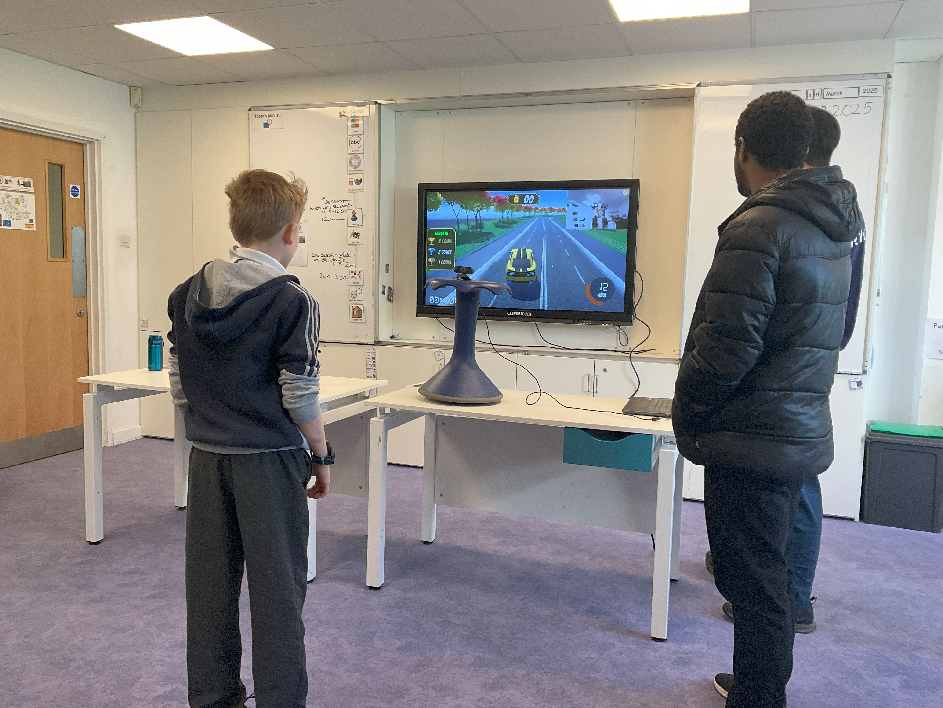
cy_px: 354
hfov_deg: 61.7
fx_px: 790
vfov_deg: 48.2
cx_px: 472
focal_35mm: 29
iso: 64
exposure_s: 1/73
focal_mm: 3
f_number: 1.8
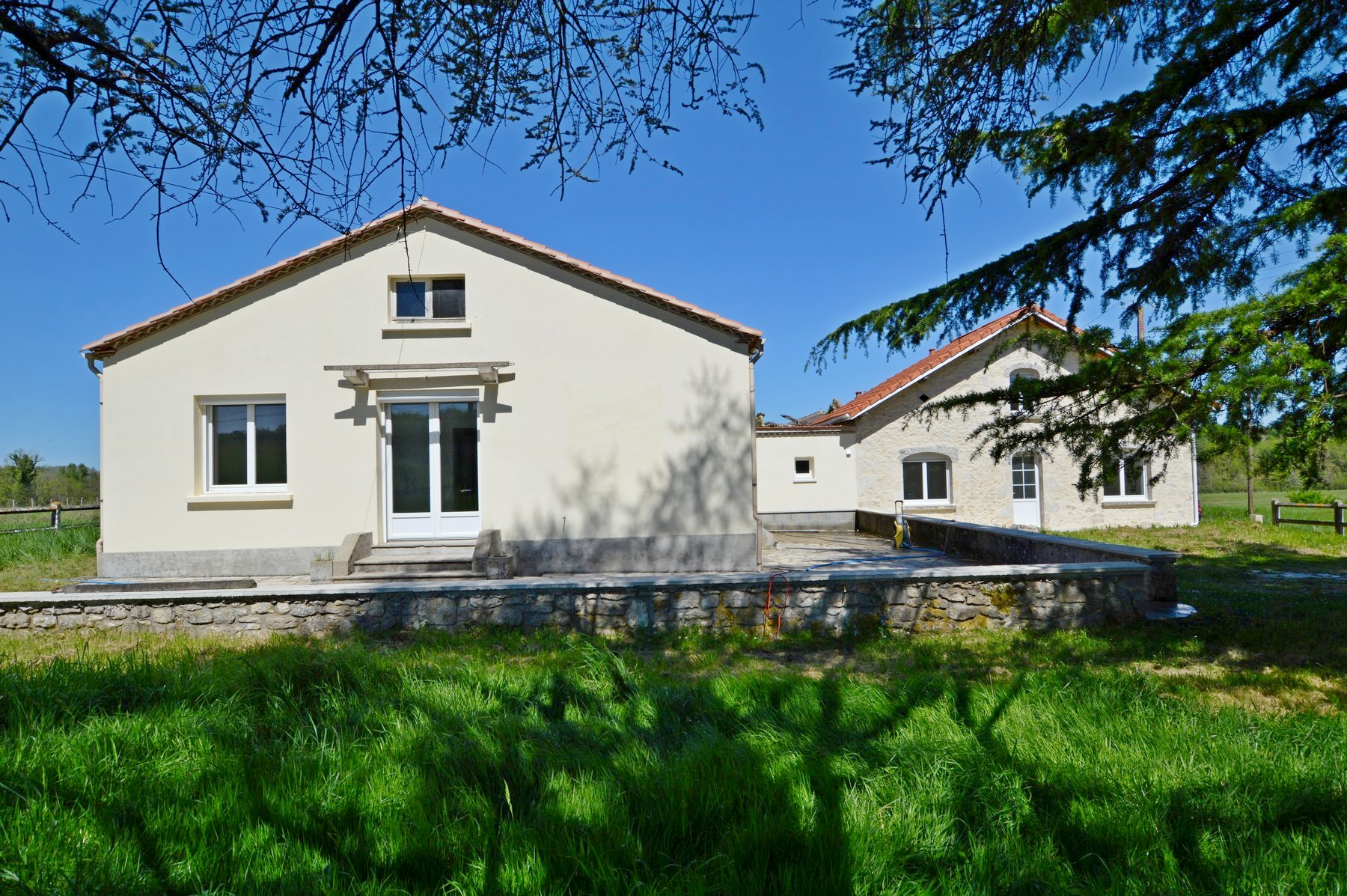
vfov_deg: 59.4
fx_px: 785
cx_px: 674
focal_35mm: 21
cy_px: 448
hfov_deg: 81.3
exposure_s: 1/320
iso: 100
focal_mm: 14
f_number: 9
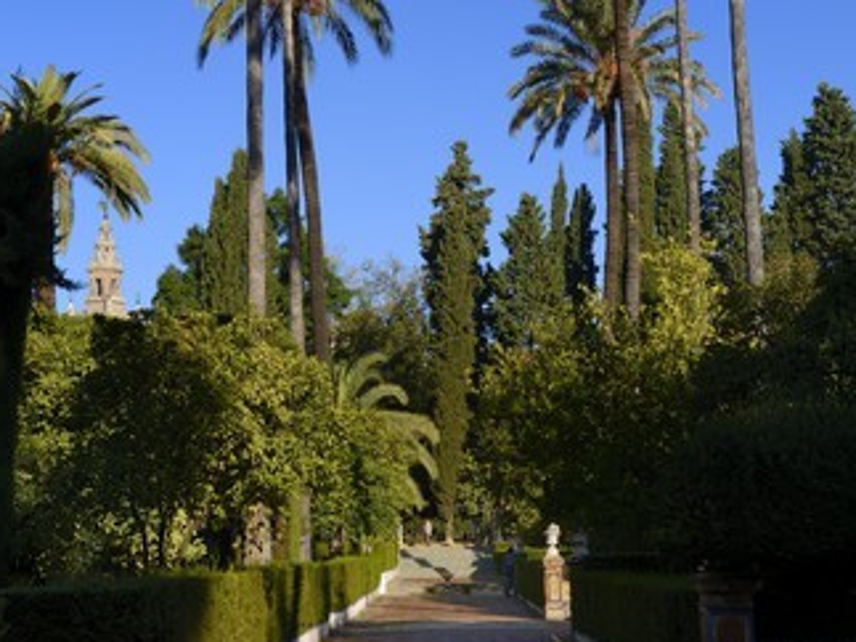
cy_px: 308
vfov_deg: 22.6
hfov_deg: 29.7
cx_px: 331
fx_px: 1607
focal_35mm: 65
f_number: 14
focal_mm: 52
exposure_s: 1/160
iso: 200
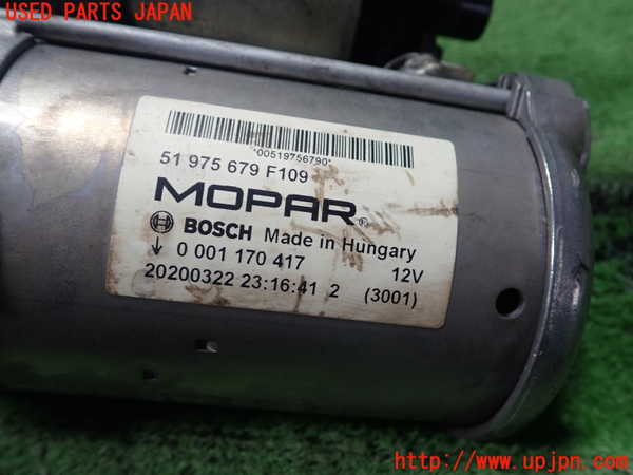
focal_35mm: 30
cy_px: 238
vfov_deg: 46.8
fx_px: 549
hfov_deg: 60.0
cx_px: 316
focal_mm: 5.5
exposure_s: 1/125
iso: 200
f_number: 2.3
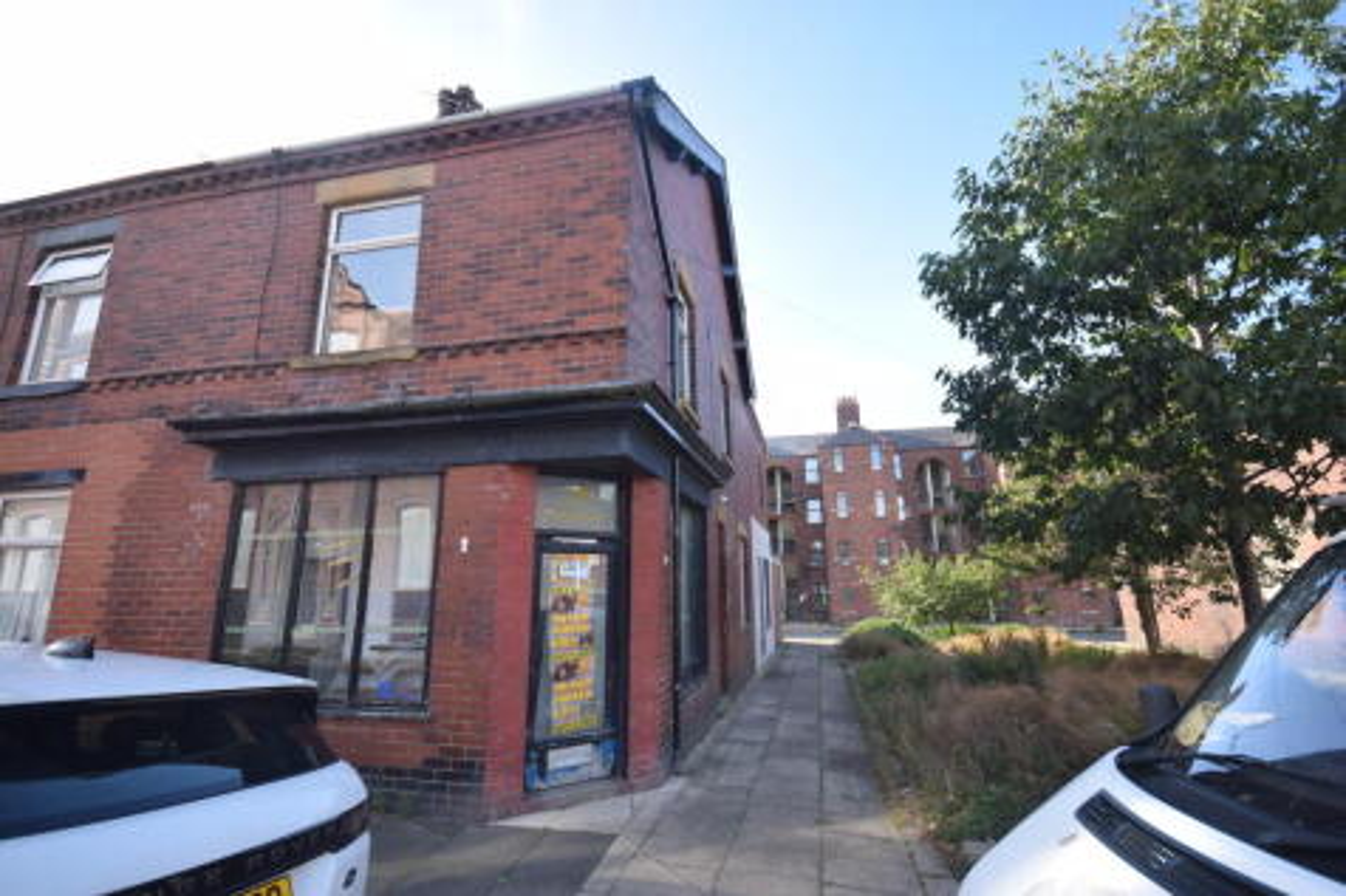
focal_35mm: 16
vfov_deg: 72.0
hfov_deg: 95.0
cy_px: 448
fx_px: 617
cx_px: 673
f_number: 5.6
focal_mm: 11
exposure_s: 1/125
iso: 100
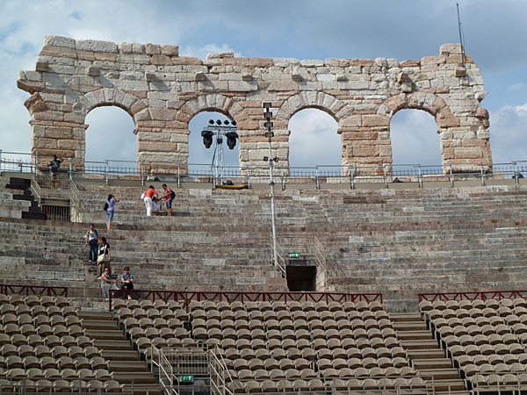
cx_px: 264
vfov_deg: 20.4
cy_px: 198
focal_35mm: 72
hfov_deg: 27.0
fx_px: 1096
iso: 80
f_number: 5.6
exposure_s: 1/500
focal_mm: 11.9
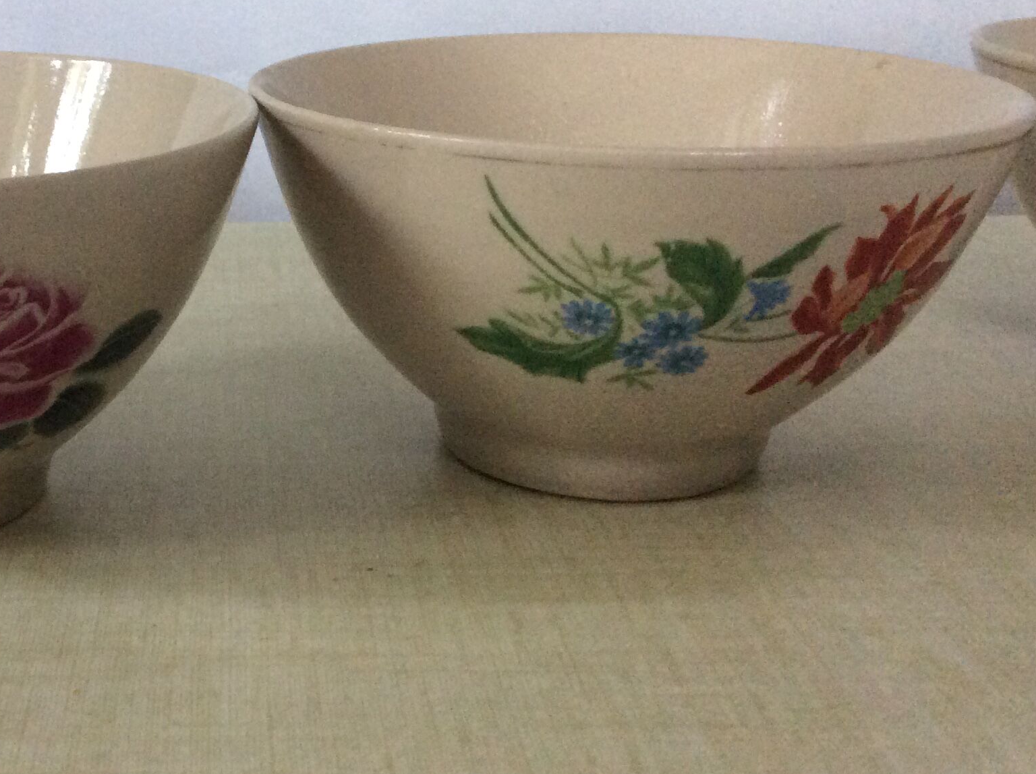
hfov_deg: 34.7
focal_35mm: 54
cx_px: 239
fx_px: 1614
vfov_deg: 26.9
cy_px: 335
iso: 200
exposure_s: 1/25
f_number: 2.4
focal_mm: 3.3
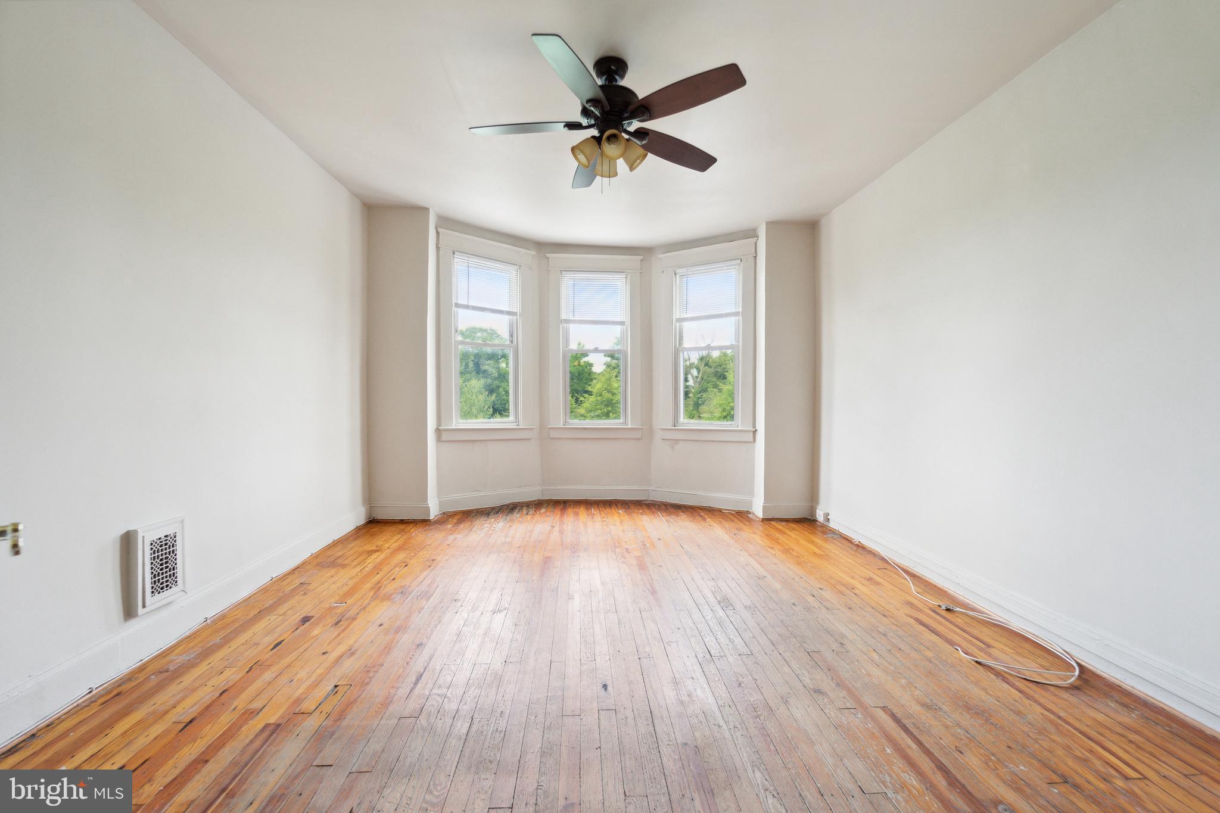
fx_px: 474
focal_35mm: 14
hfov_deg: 104.3
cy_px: 406
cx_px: 610
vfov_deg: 81.2
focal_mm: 14
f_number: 5.6
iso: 800
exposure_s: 1/80
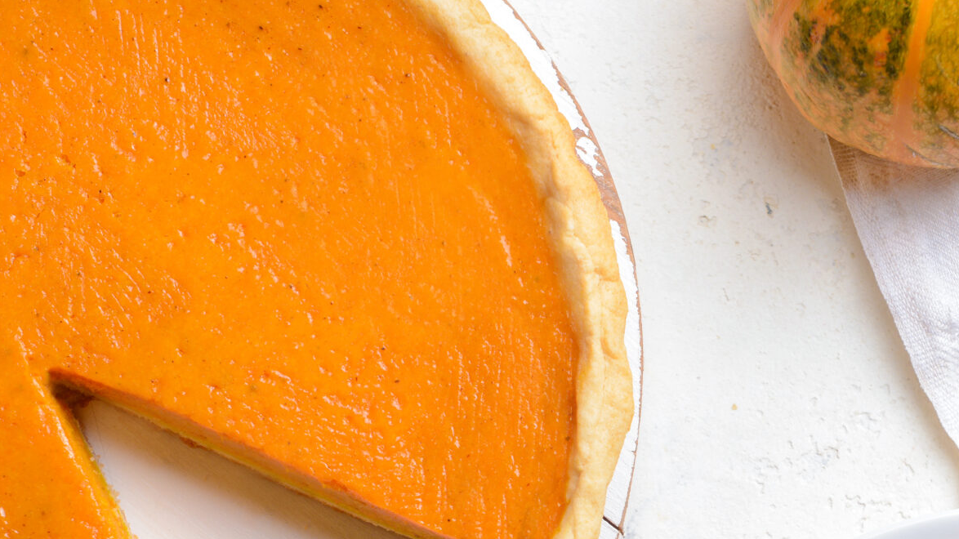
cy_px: 650
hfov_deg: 13.4
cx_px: 645
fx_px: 4068
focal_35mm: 160
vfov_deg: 7.5
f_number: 7.1
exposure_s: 1/160
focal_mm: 70
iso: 200
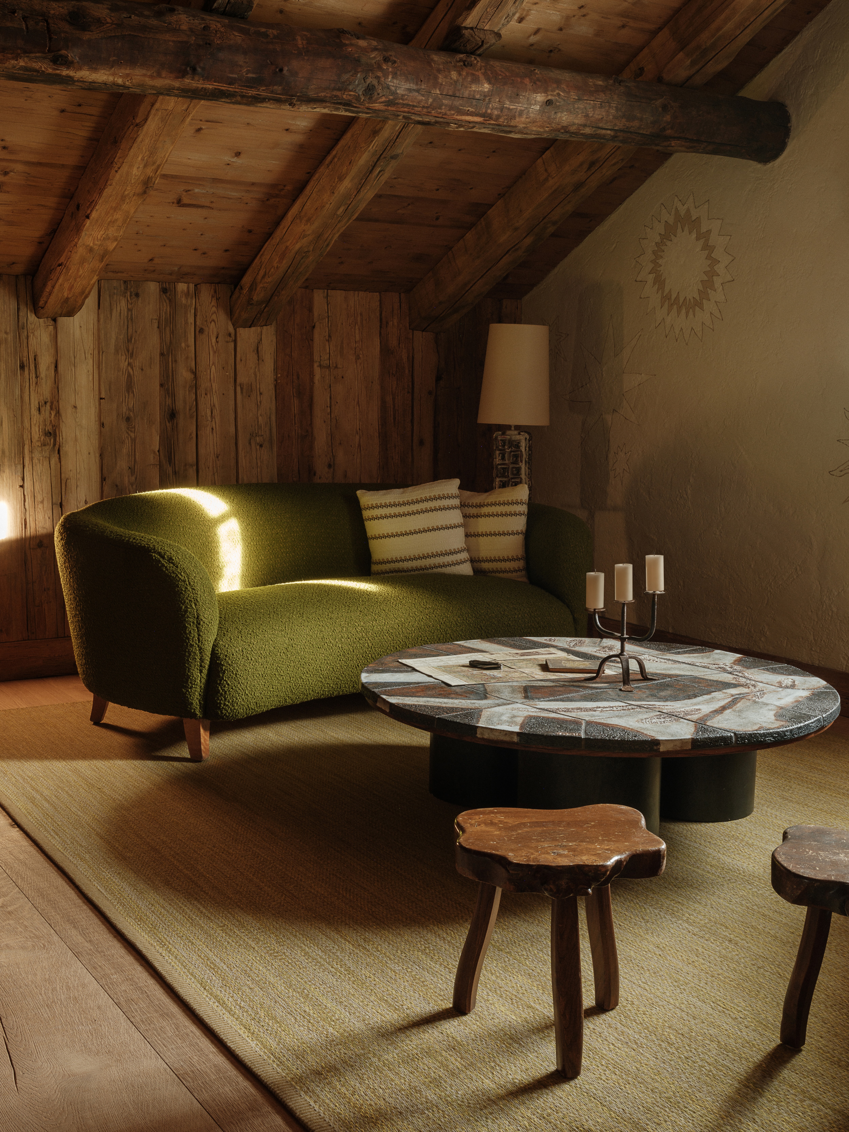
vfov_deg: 50.1
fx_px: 1210
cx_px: 424
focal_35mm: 37
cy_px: 566
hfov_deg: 38.7
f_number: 22
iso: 250
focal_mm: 46.5
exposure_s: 3.7
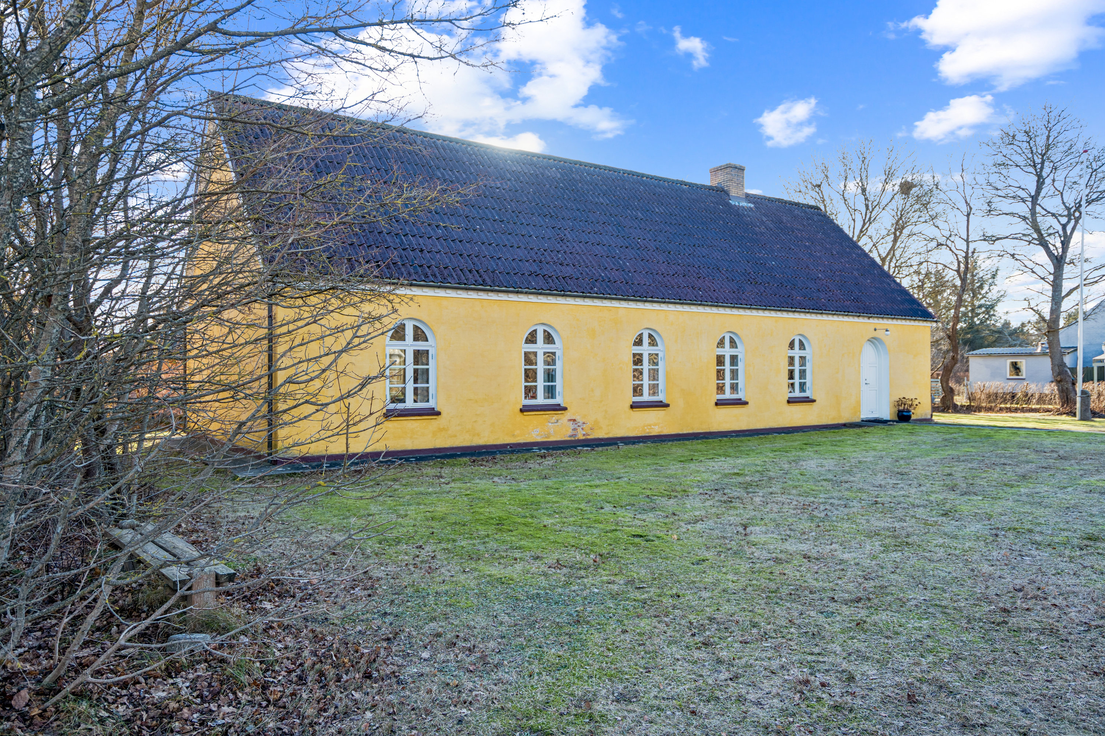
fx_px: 737
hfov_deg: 73.7
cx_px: 552
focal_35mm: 24
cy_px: 368
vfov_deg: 53.1
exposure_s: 1/160
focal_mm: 24
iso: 125
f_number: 4
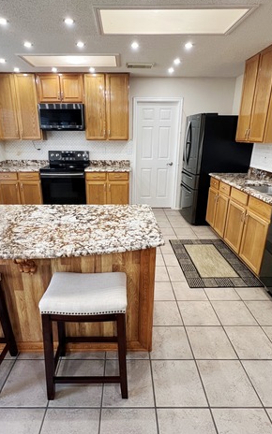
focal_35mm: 19
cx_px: 126
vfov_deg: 88.0
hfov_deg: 62.1
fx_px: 225
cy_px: 212
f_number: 1.8
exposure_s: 1/120
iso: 200
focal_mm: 1.57
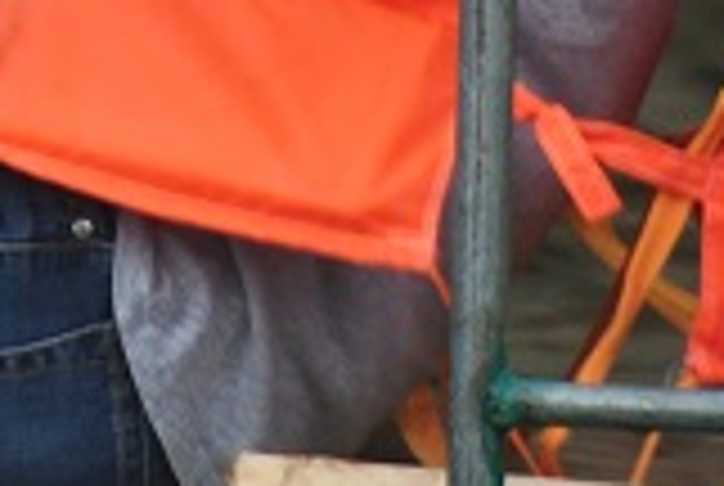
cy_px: -380
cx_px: -29
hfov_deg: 1.0
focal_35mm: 2160
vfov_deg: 0.6
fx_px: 43520
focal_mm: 300
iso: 200
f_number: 10
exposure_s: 1/200
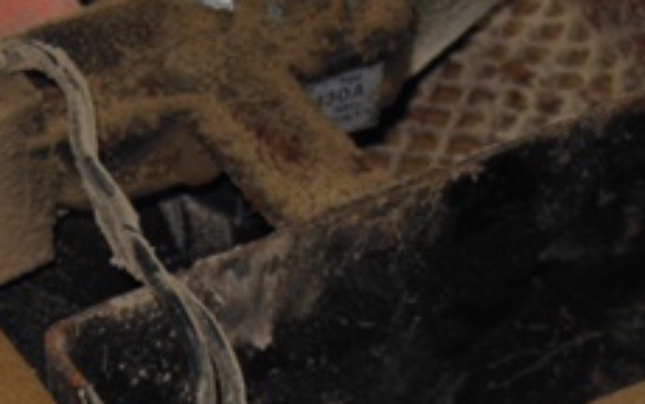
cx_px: 317
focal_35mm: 136
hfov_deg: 15.4
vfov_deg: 9.6
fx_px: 2392
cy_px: 244
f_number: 4.3
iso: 125
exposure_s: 1/60
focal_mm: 11.7
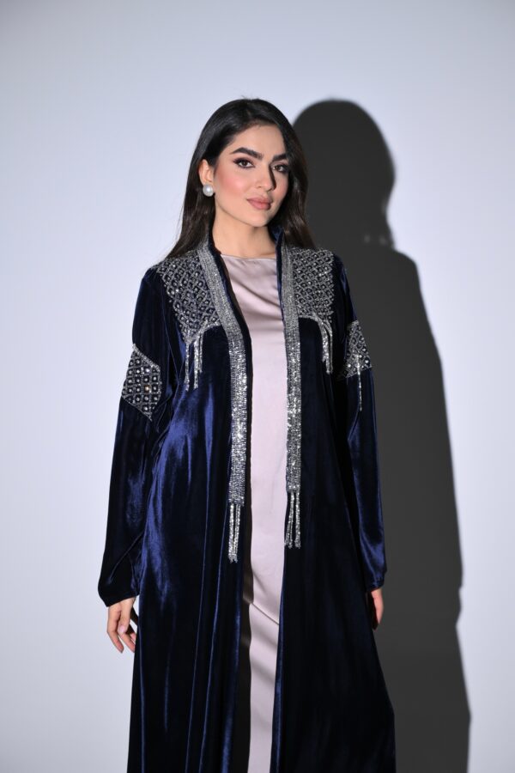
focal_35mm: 70
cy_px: 386
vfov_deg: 28.8
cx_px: 258
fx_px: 1502
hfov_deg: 19.5
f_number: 4
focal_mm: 70
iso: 400
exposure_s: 1/200
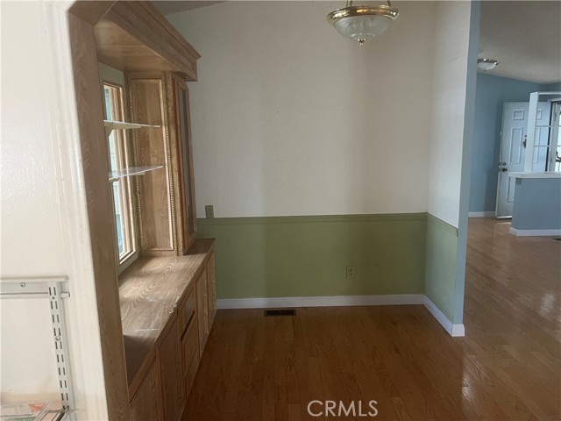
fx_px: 421
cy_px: 210
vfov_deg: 53.1
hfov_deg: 67.3
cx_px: 280
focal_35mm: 26
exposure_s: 1/60
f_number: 1.5
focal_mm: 5.7
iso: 400
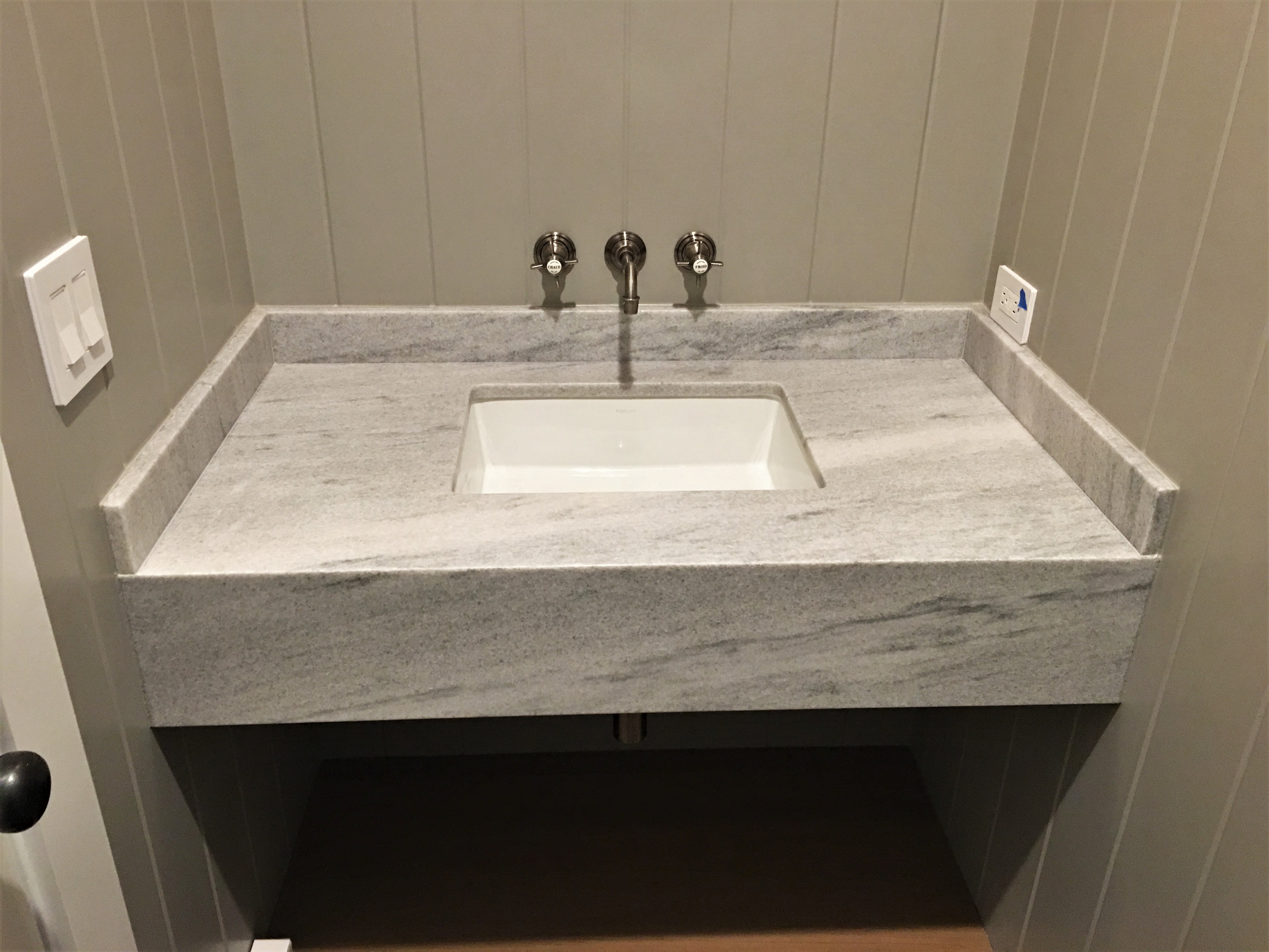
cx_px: 634
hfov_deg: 61.7
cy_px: 476
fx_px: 1063
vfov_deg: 48.2
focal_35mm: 29
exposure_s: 1/15
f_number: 2.2
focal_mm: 4.15
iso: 100
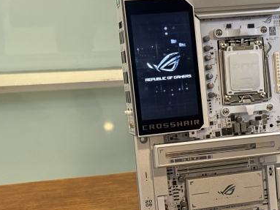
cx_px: 224
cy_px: 147
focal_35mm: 84
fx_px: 679
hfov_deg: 23.0
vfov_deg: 17.5
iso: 320
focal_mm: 6.76
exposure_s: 1/40
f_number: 1.78
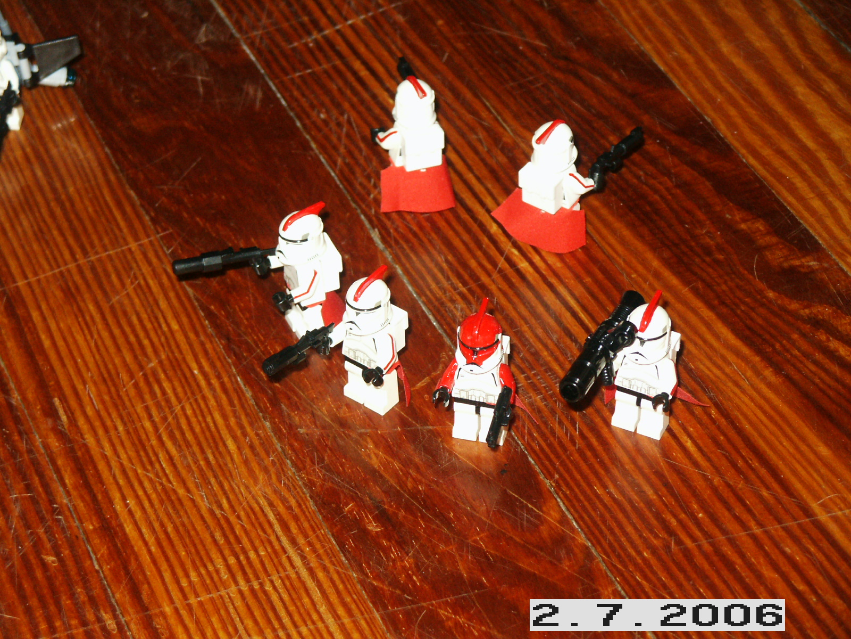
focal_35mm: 96
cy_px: 320
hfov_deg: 20.4
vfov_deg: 15.4
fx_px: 2360
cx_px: 426
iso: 200
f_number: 3.6
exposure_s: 1/90
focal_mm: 19.19
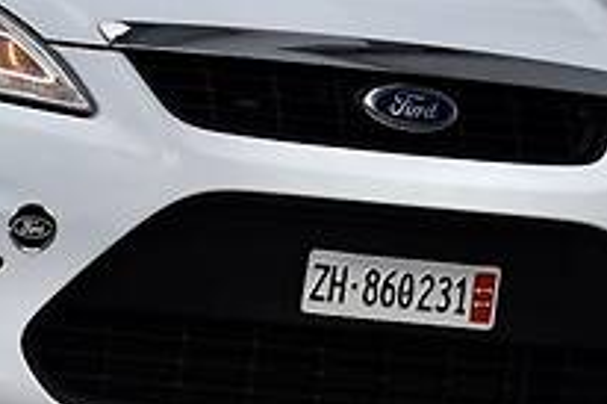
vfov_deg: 3.6
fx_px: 6419
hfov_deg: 5.4
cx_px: -336
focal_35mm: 381
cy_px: -22
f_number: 6.3
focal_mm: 98
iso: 200
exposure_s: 1/640
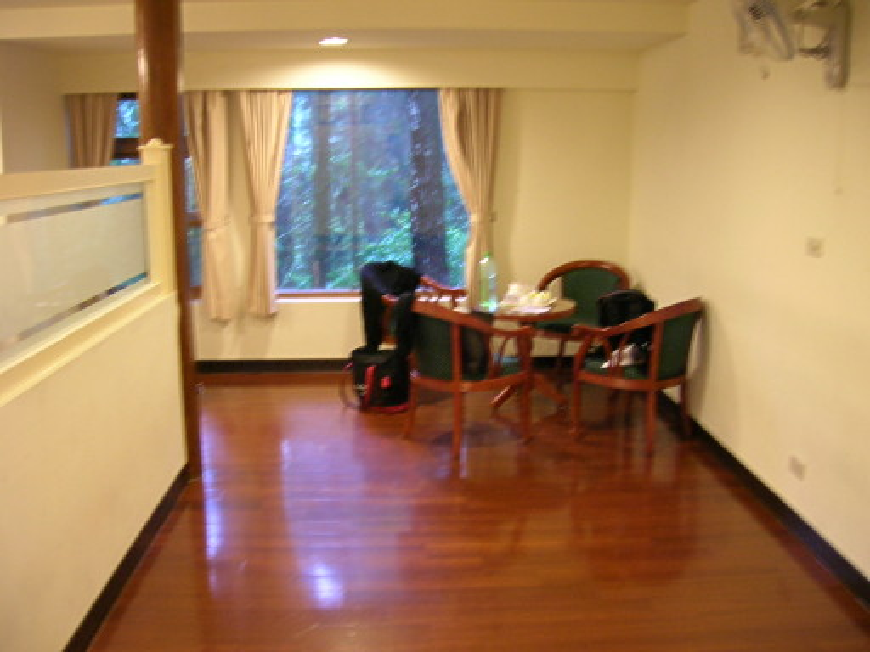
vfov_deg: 41.8
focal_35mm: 34
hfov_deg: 54.0
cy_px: 326
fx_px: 855
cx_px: 435
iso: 112
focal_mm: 5.7
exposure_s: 1/3.9
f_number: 2.9
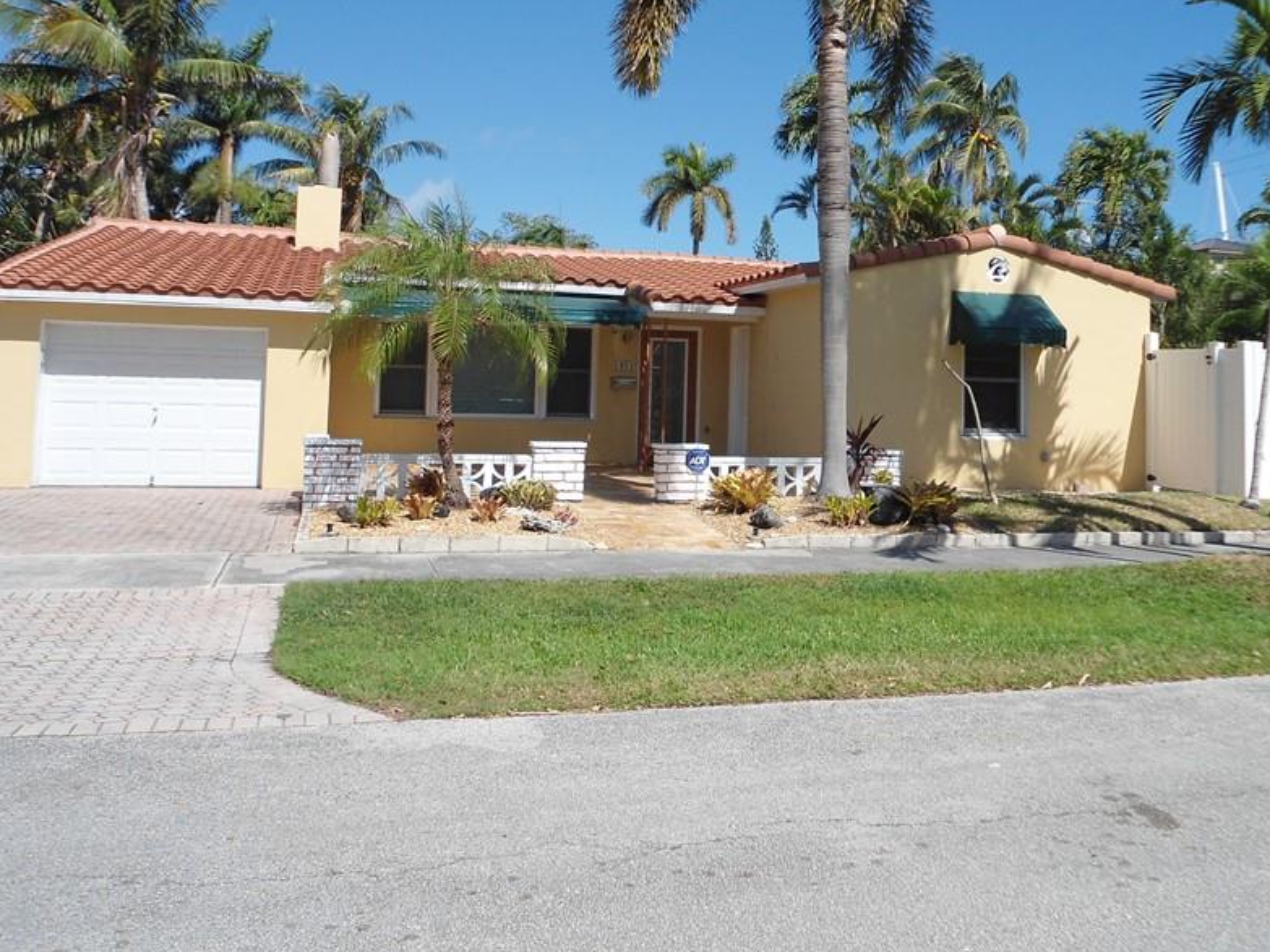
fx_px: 1247
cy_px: 360
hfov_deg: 53.8
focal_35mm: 34
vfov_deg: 41.5
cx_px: 714
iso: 80
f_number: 8
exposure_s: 1/200
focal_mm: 4.7
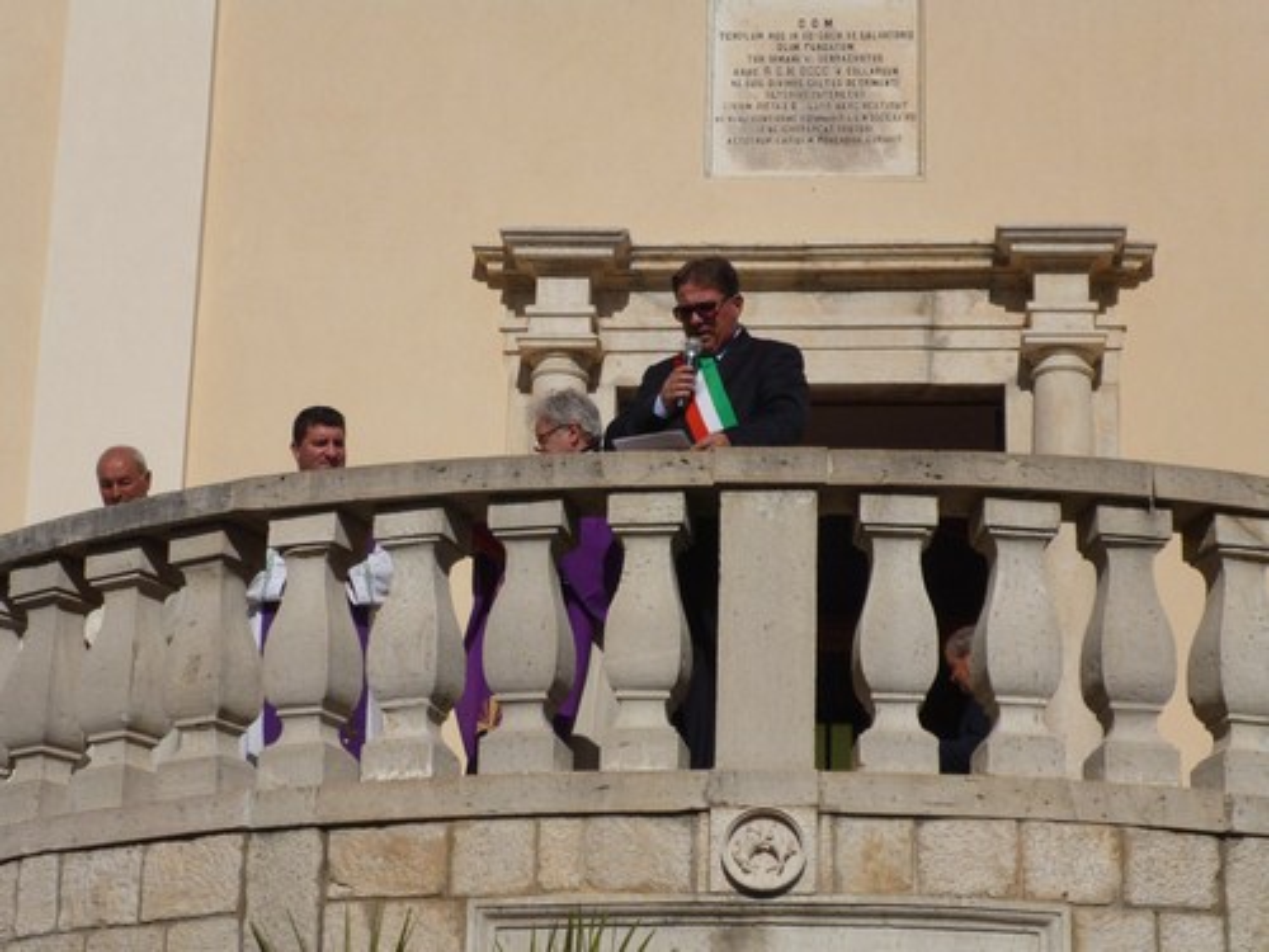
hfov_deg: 22.5
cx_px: 634
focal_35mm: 87
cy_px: 476
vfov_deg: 17.0
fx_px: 3189
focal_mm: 15.5
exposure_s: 1/160
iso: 100
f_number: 18
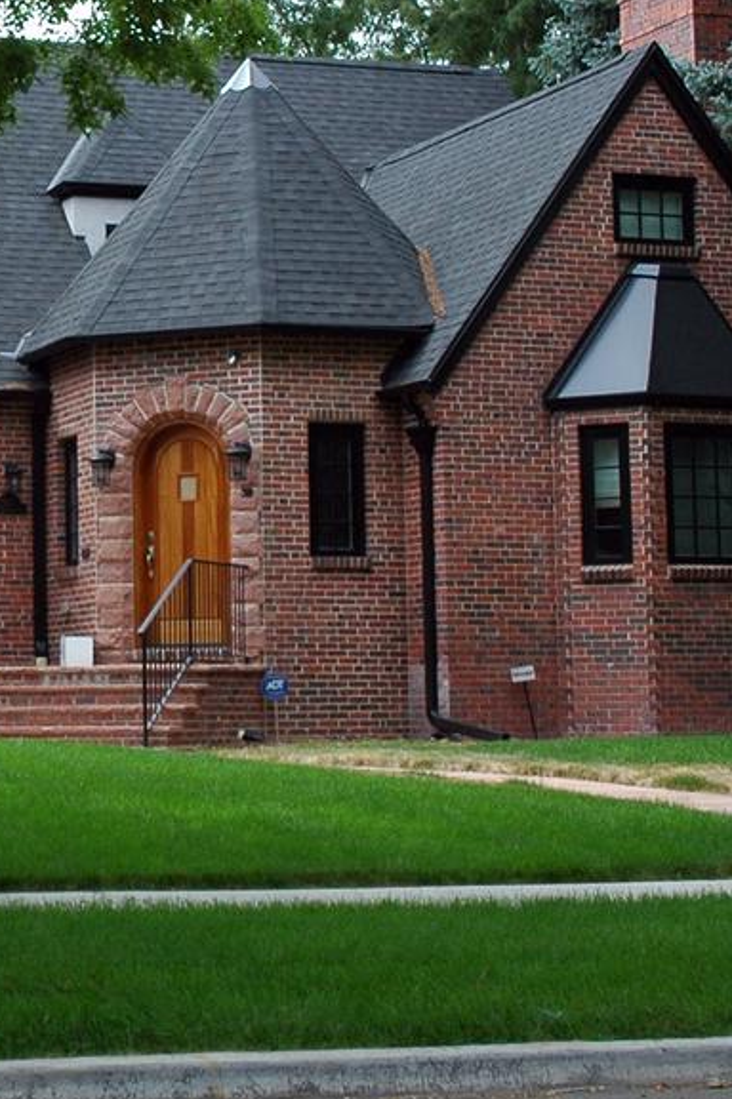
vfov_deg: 33.7
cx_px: 269
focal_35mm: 59
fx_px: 1802
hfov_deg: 22.9
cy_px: 397
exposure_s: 1/100
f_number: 9
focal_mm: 24
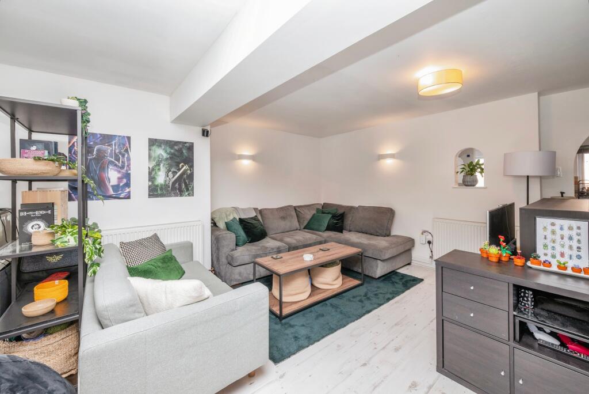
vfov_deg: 81.3
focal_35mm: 14
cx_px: 294
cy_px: 197
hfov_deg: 104.2
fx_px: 229
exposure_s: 1/25
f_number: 8
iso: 400
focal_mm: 14
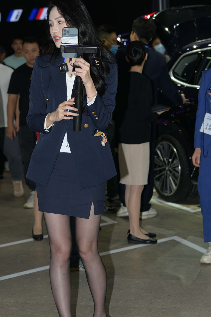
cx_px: 90
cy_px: 179
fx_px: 818
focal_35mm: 93
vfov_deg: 21.9
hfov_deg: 14.7
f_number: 4.5
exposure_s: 1/200
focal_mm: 70
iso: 400
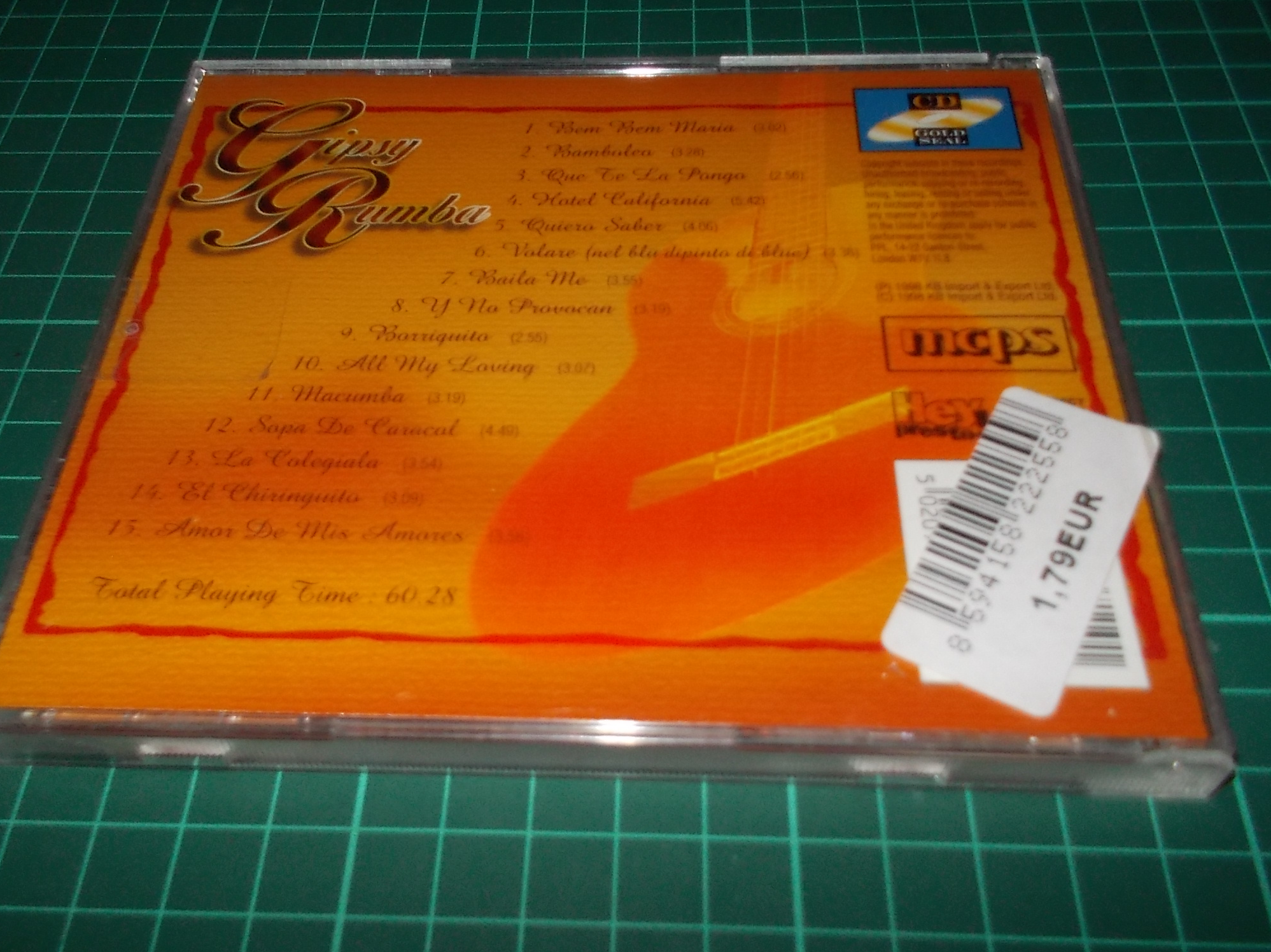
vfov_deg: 42.9
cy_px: 501
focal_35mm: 33
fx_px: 1211
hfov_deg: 55.3
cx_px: 587
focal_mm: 4.1
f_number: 3.3
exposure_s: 1/30
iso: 200
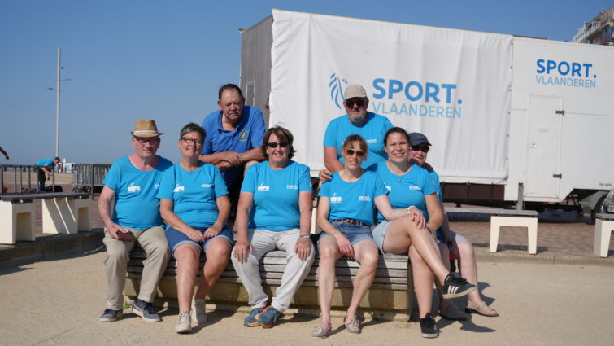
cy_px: 191
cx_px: 303
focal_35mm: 50
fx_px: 807
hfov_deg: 41.7
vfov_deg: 24.2
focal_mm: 31
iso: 100
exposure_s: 1/2000
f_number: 5
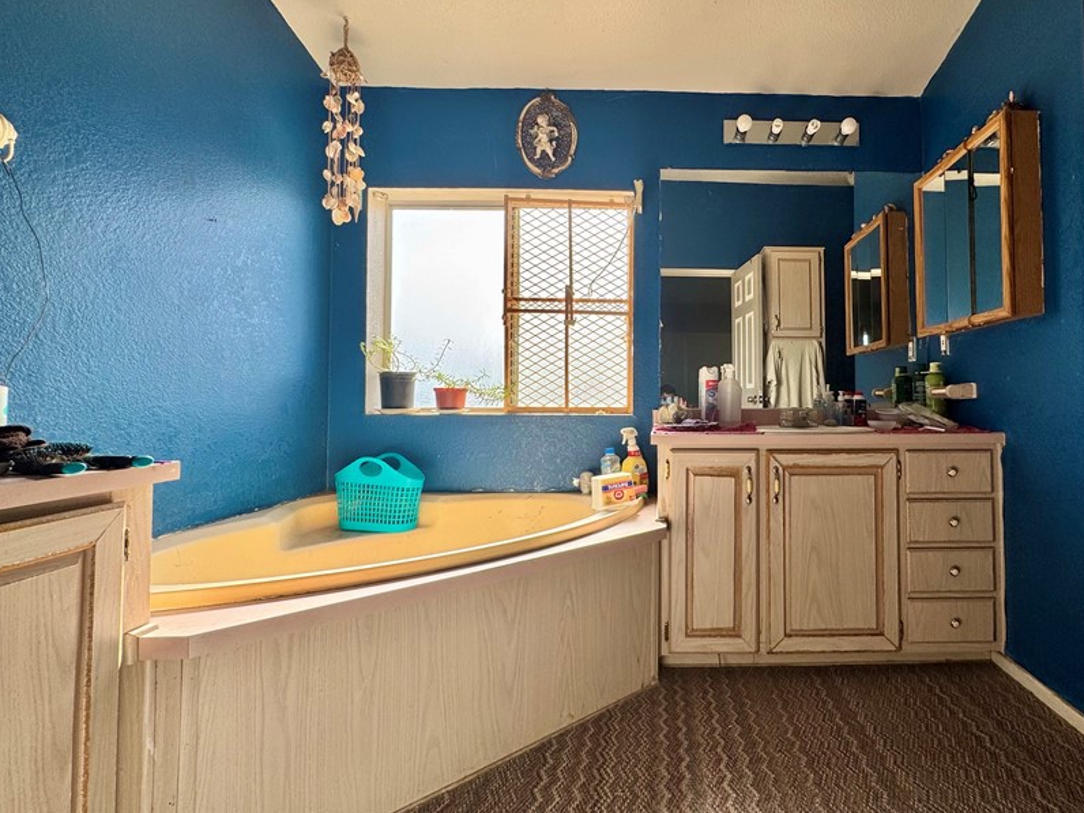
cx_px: 677
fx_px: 564
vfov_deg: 71.5
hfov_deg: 86.1
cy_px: 383
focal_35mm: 18
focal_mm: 2.22
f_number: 2.2
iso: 40
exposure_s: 1/237
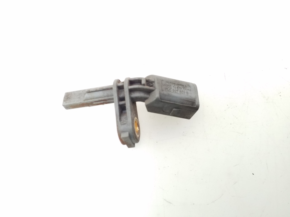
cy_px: 108
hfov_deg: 65.3
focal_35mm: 27
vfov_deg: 51.4
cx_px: 145
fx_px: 226
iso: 250
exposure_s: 1/25
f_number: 1.9
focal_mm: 3.6
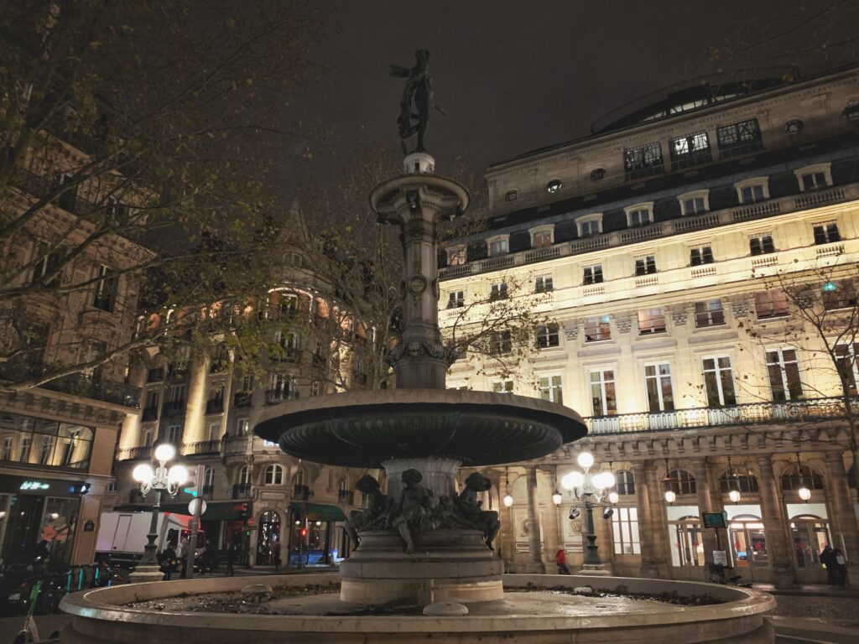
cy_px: 322
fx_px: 645
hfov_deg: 67.3
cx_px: 430
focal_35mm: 26
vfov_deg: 53.1
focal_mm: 4.25
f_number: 1.8
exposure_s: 1/25
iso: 400
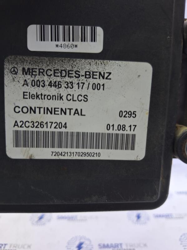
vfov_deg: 73.9
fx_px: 166
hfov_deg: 58.9
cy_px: 125
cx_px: 94
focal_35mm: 23
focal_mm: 5.54
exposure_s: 1/50
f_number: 1.8
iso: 100
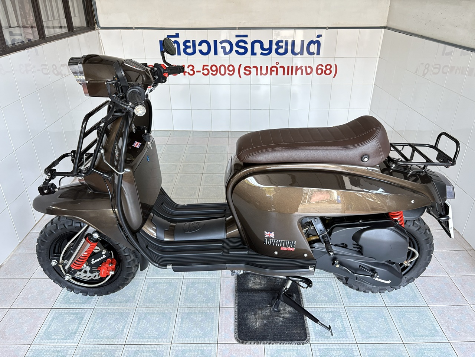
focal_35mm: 26
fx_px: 357
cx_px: 238
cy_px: 178
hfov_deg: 67.3
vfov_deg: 53.1
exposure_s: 1/60
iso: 400
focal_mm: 5.96
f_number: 1.6
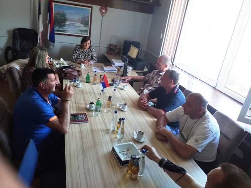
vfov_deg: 51.4
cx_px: 126
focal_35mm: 27
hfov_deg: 65.3
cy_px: 94
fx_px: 196
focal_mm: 3.6
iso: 40
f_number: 1.9
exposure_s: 1/33
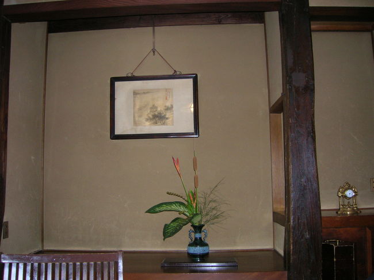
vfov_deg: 41.8
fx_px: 367
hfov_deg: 54.0
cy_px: 140
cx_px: 187
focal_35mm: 34
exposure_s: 1/60.1
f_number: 2.9
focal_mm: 5.7
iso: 133
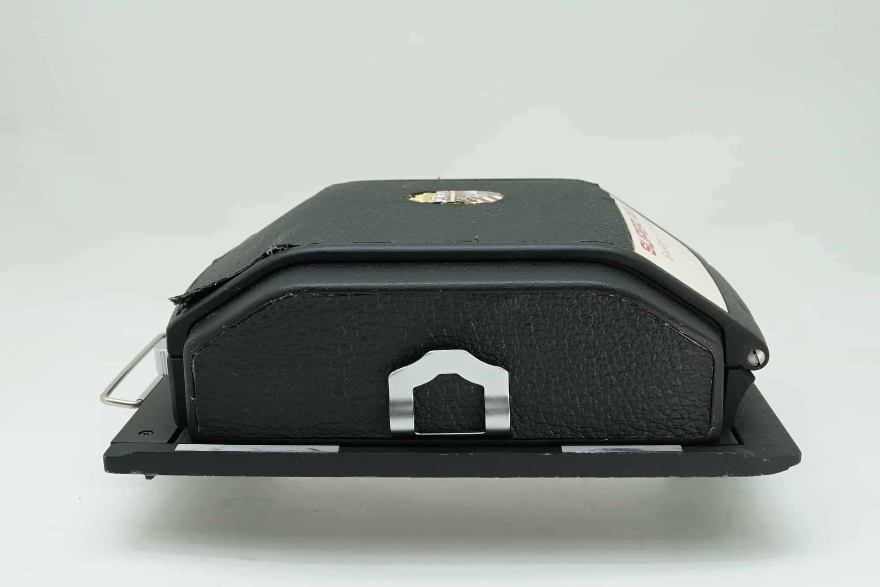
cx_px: 440
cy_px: 294
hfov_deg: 45.4
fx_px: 1051
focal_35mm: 43
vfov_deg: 31.2
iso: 800
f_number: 16
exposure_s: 1/40
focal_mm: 29
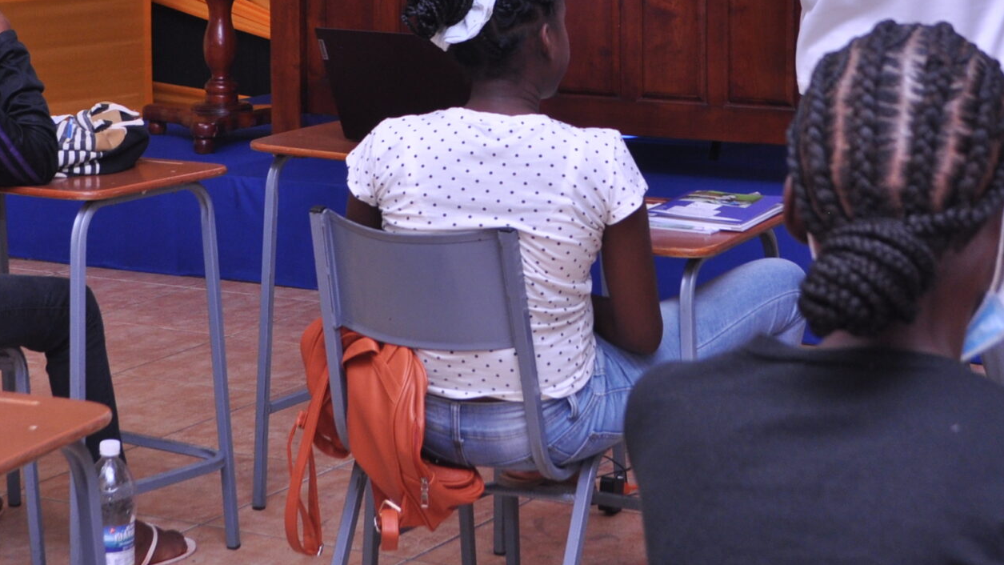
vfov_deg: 12.5
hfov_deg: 22.2
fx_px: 2556
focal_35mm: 96
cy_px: 5
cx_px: 574
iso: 400
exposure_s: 1/160
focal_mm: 30
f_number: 6.3
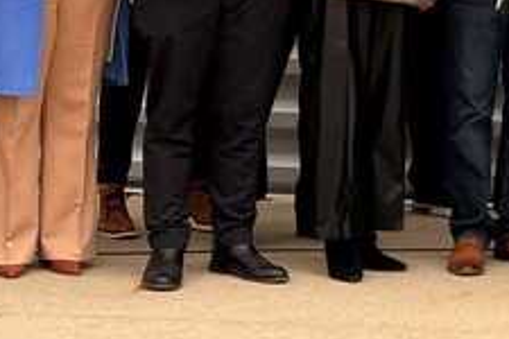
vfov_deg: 6.7
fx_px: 2870
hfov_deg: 10.0
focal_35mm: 203
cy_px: -188
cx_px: 585
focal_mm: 6.76
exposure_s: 1/583
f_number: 1.78
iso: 80
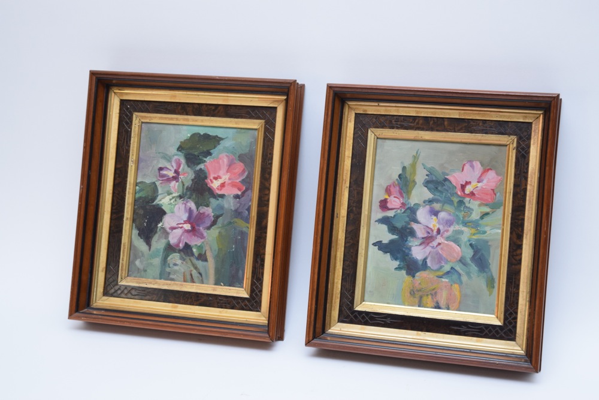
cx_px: 300
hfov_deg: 28.1
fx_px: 1198
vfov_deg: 18.9
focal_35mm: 72
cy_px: 200
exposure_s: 1/60
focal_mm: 48
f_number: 5.3
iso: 800
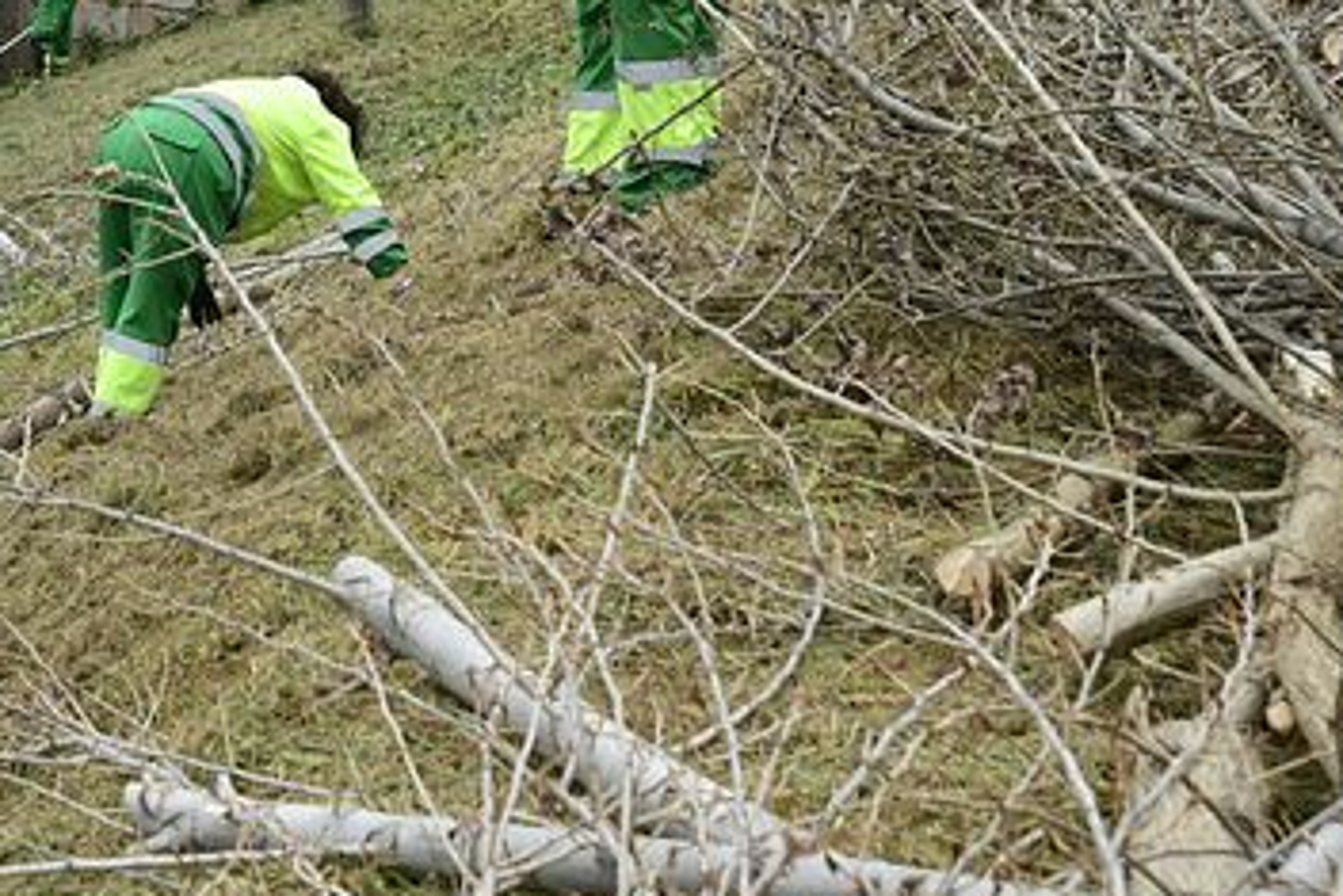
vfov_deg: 12.4
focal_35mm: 109
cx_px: 118
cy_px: -48
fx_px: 4068
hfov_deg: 18.4
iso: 500
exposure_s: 1/320
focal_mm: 48
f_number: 10
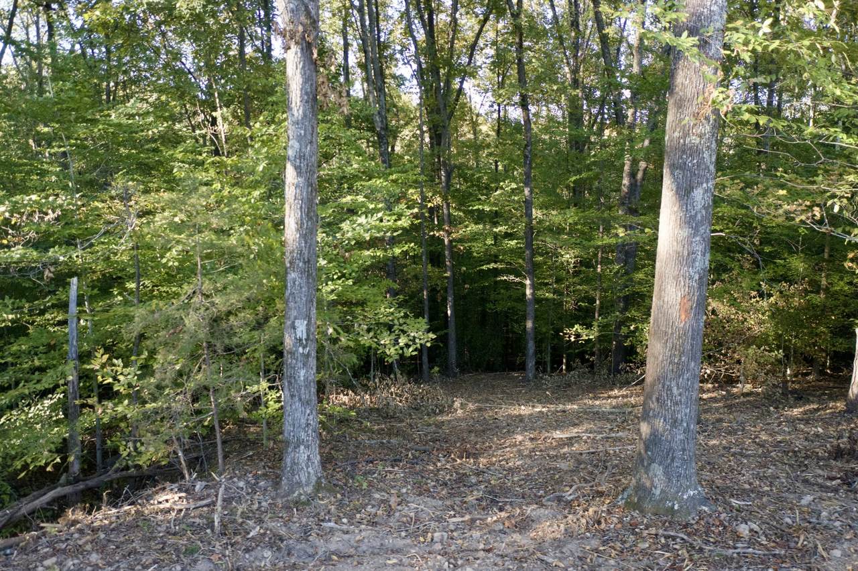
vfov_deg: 46.4
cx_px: 429
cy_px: 286
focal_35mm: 28
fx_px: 667
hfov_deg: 65.5
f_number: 2.8
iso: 400
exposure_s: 1/20
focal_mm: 10.26
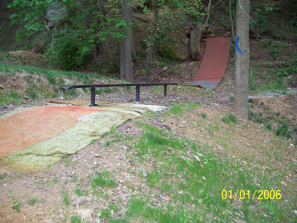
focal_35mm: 37
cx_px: 148
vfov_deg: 38.7
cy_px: 112
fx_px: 317
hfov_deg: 50.1
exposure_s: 1/60
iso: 125
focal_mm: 7.8
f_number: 2.8
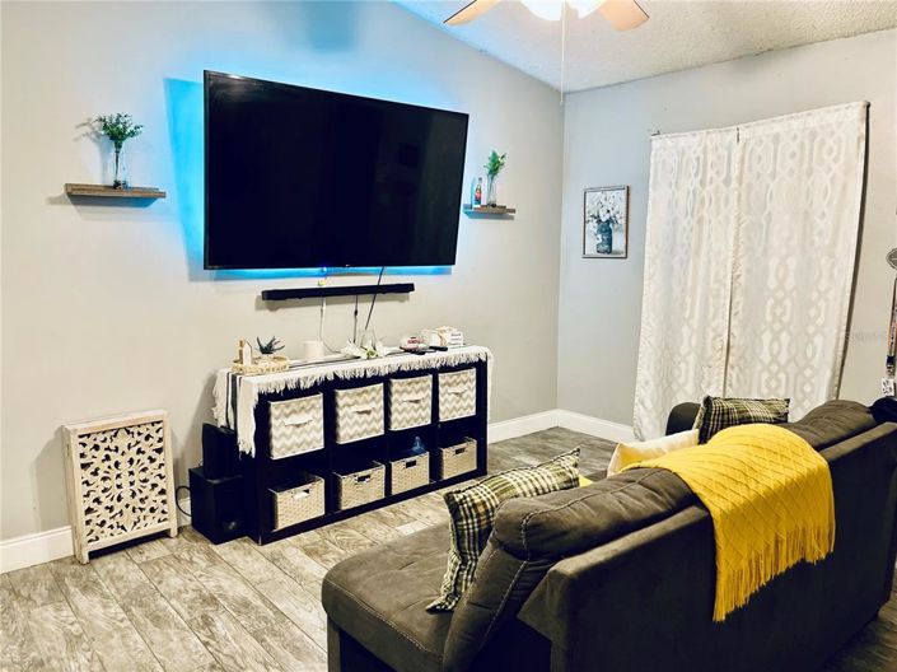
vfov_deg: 53.0
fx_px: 673
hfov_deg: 67.3
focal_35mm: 26
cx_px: 448
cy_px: 336
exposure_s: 1/60
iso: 500
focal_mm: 5.1
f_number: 1.6
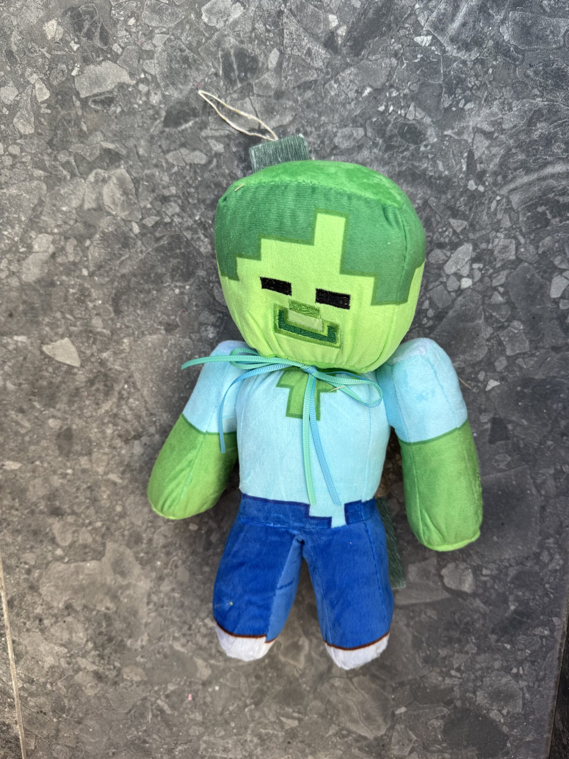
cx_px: 284
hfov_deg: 56.8
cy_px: 380
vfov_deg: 71.6
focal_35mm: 24
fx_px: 526
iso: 80
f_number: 1.78
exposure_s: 1/589
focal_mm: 6.76
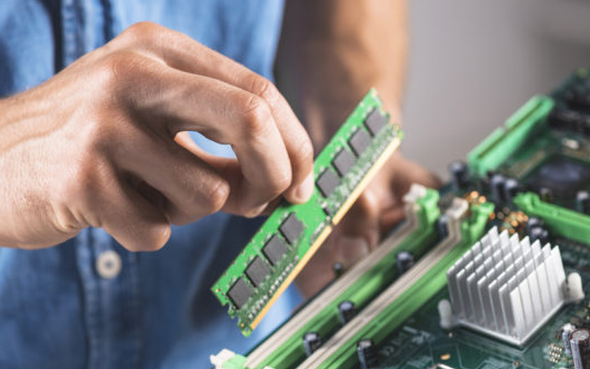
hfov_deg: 16.2
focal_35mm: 129
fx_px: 2074
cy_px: 230
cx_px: 306
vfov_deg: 10.2
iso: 125
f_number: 5
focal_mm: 105
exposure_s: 1/125
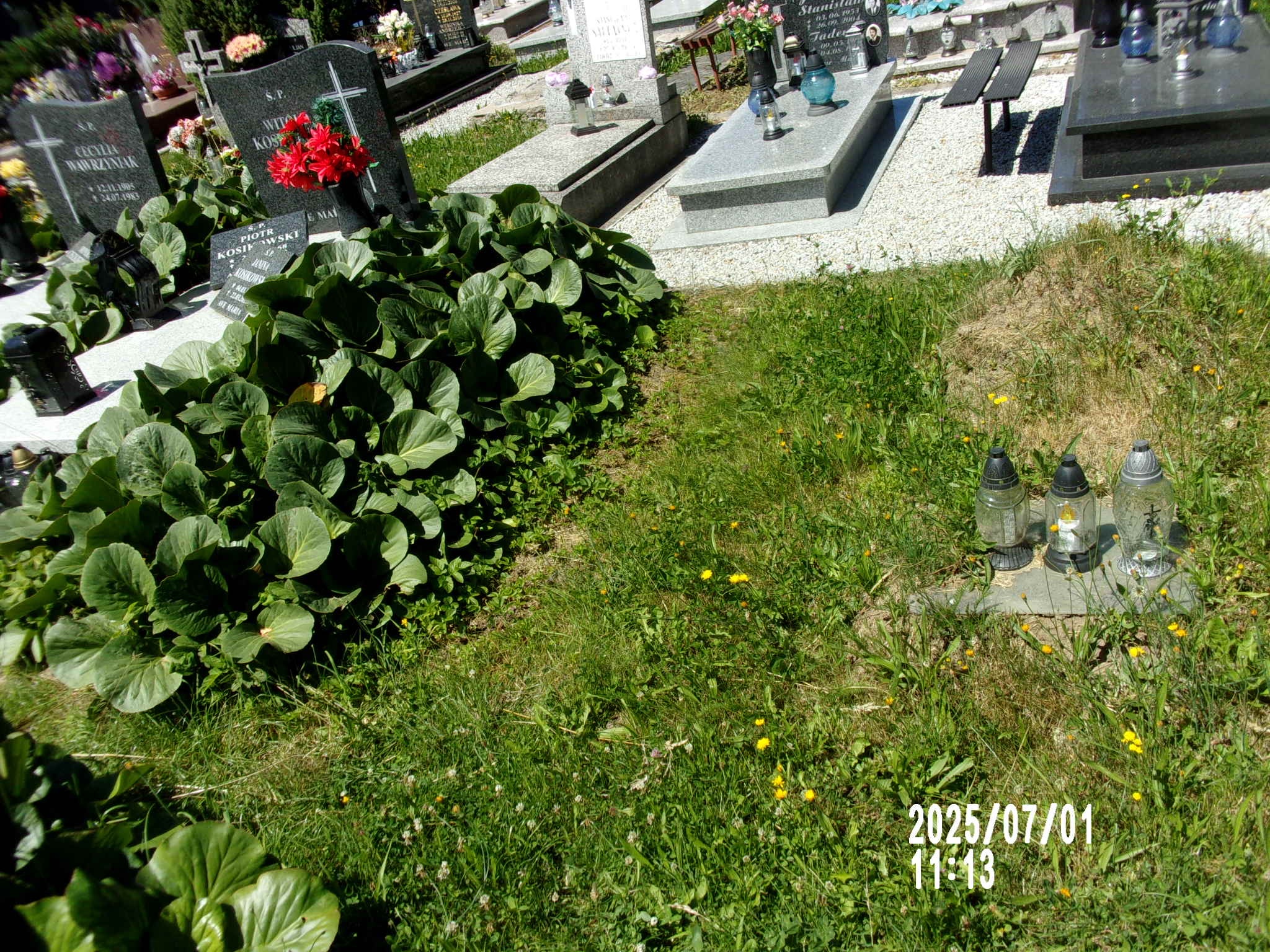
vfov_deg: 49.7
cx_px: 635
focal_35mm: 28
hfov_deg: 63.4
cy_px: 476
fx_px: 1027
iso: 80
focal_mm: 5.1
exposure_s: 1/85
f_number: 10.8
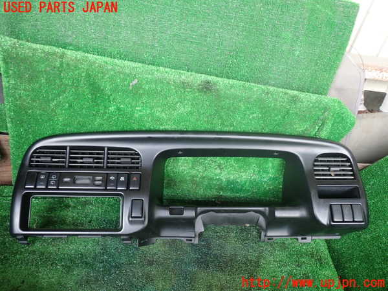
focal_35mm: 30
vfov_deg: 46.8
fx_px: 336
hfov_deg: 60.0
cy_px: 146
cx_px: 194
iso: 200
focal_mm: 5.4
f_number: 2.3
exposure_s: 1/60
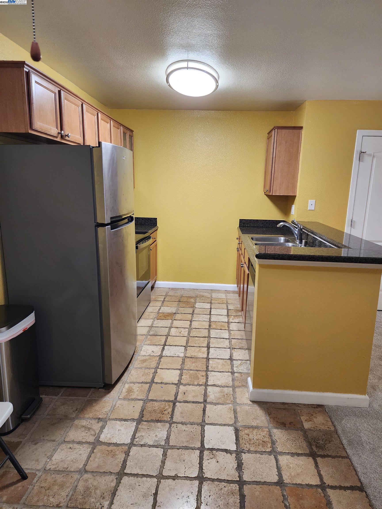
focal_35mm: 23
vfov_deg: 73.9
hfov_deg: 58.9
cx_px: 191
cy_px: 254
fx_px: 338
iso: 320
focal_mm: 6.4
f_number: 1.8
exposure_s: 1/120
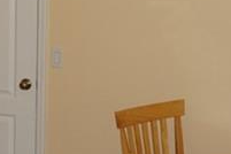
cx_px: 63
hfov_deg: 16.7
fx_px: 783
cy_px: 43
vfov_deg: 11.2
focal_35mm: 122
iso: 400
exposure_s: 1/160
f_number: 4
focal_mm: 16
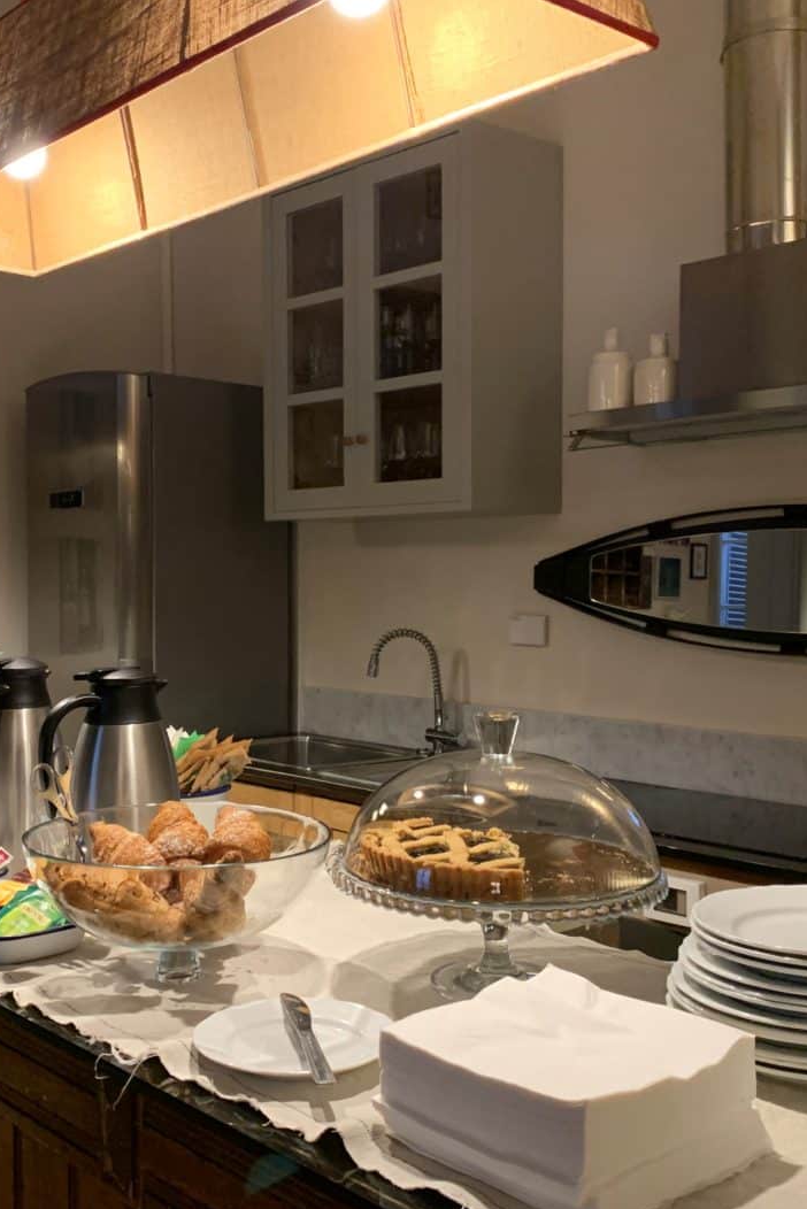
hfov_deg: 35.8
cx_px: 315
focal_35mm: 37
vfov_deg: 51.9
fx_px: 1243
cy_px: 601
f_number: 1.8
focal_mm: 4.25
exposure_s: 1/56
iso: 400
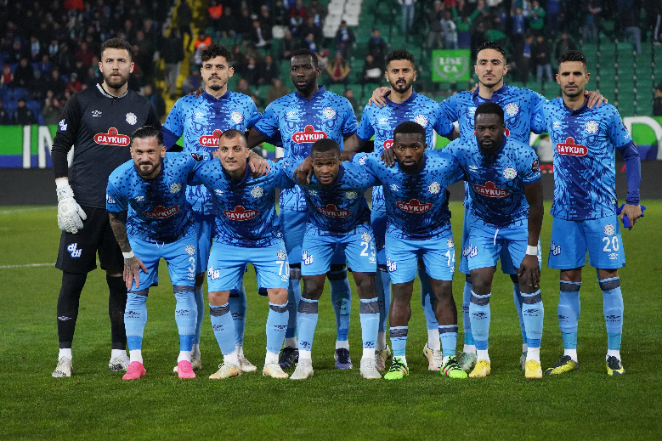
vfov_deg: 8.8
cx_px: 332
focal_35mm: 156
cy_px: 215
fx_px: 2868
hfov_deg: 13.2
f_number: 5
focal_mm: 152
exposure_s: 1/2000
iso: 8000
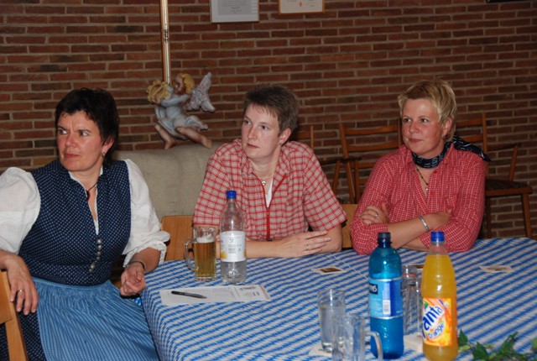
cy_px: 180
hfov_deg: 24.6
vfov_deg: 16.6
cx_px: 268
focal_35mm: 82
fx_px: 1233
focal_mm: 55
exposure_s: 1/60
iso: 400
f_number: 5.6
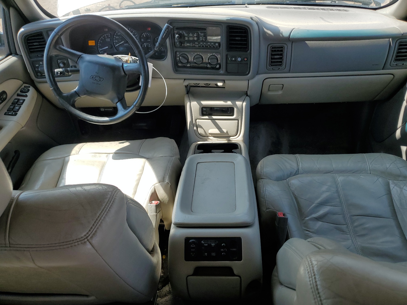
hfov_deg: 67.3
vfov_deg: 53.1
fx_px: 306
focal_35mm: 26
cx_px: 204
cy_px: 152
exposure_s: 1/667
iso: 50
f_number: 1.5
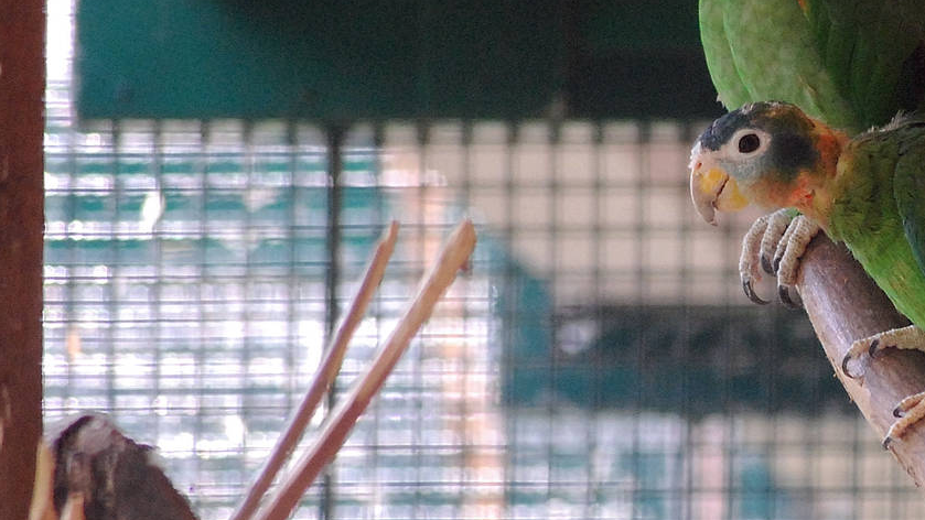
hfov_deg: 3.6
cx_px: 827
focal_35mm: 599
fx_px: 14692
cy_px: 256
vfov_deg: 2.0
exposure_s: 1/100
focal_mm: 200
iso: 1600
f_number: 5.6
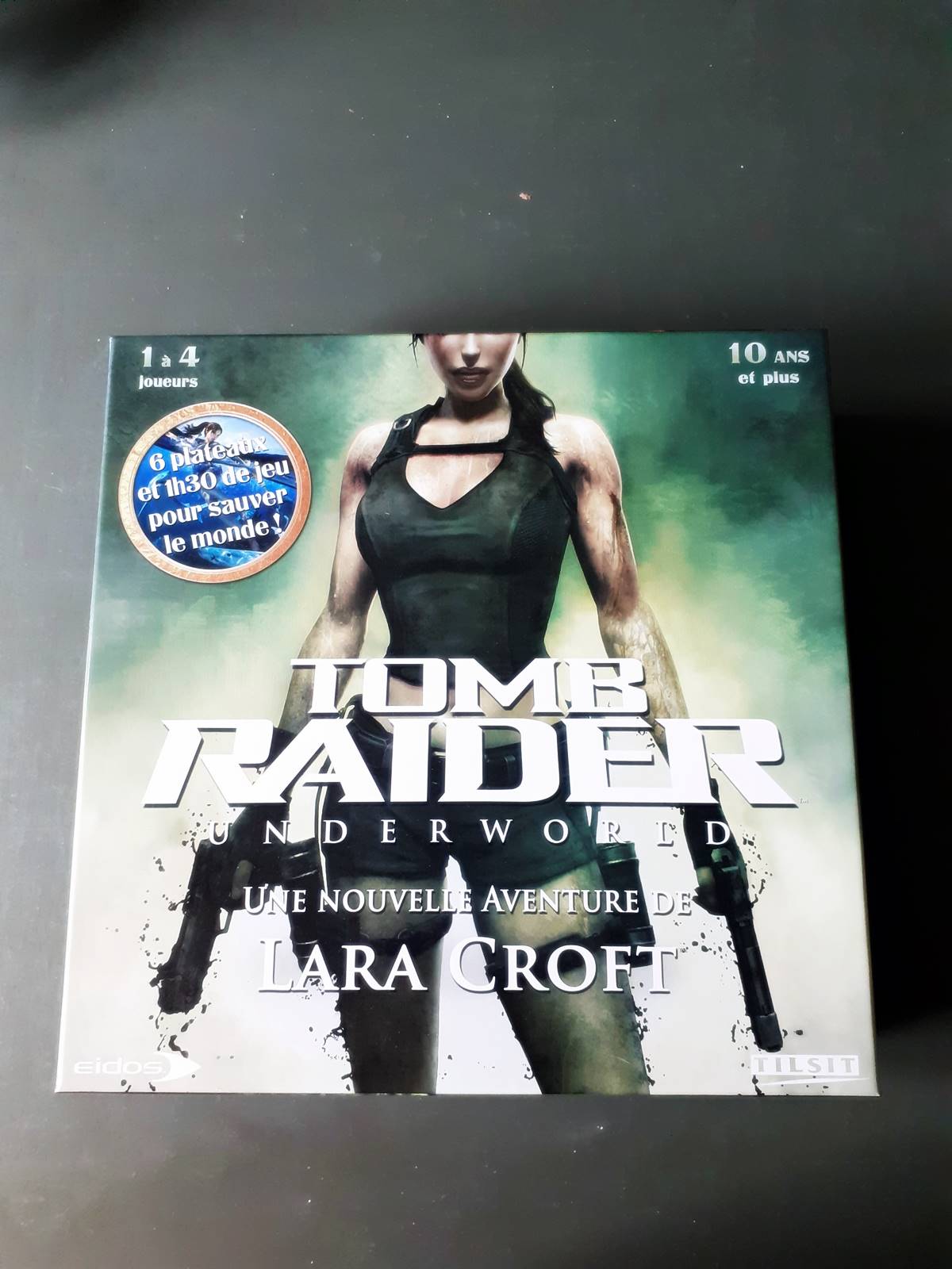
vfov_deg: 65.3
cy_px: 634
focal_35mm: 27
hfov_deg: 51.4
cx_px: 476
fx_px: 990
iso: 200
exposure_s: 1/50
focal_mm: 3.6
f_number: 1.9
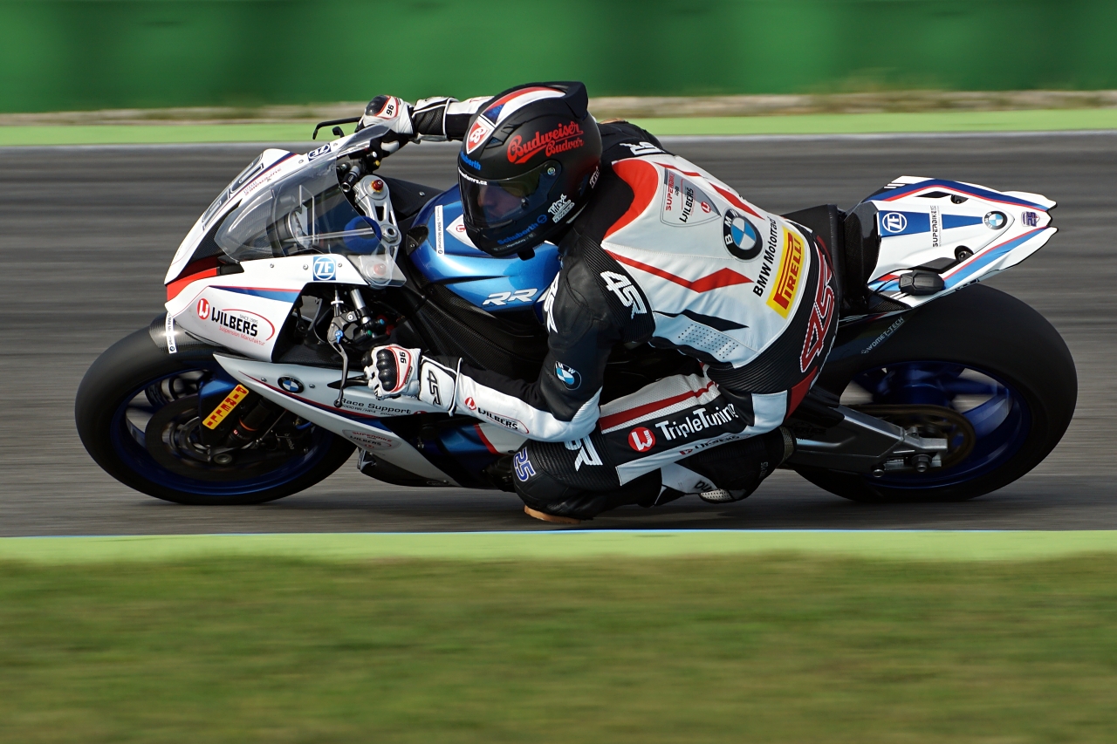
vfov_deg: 3.7
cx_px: 558
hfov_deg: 5.5
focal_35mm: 375
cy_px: 372
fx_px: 11633
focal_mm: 250
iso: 100
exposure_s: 1/320
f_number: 7.1
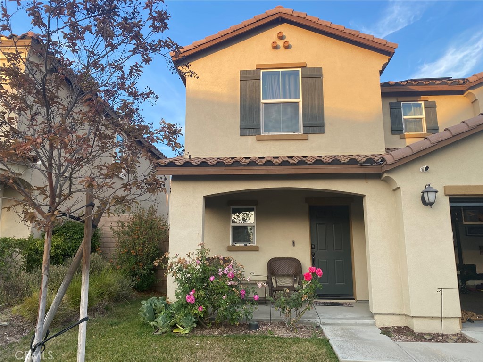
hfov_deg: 67.3
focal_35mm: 26
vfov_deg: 53.1
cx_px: 242
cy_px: 181
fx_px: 363
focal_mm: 4.25
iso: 32
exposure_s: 1/192
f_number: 1.8
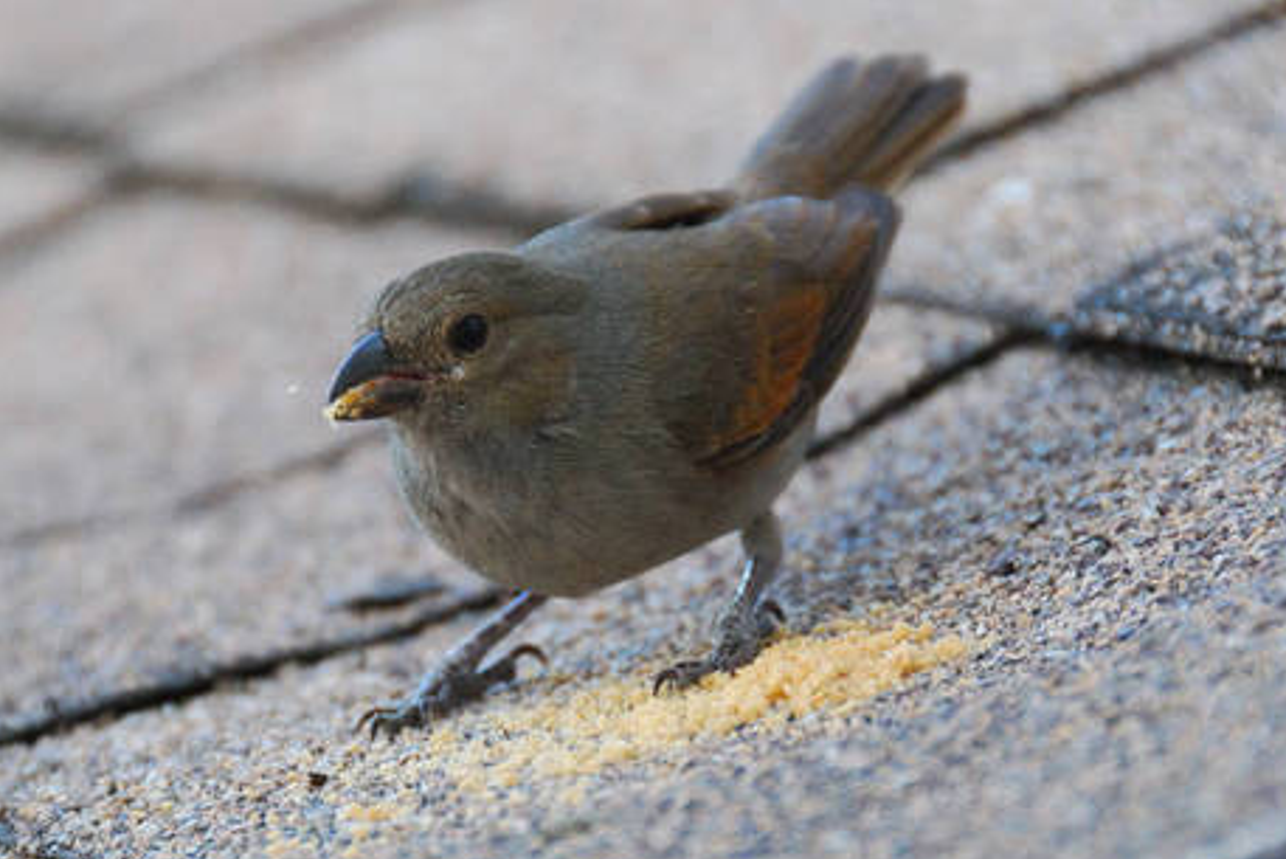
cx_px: 594
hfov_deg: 4.5
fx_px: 16436
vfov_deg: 3.0
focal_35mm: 460
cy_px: 566
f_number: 5.6
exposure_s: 1/400
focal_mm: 200
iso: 1250
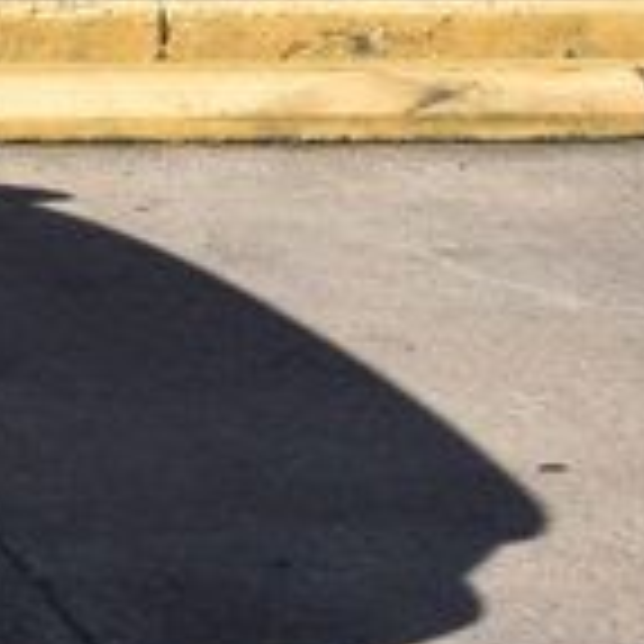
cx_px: -1112
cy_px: -563
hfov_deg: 6.8
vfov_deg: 7.2
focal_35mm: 237
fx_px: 4988
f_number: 11
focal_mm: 26
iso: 280
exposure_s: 1/500
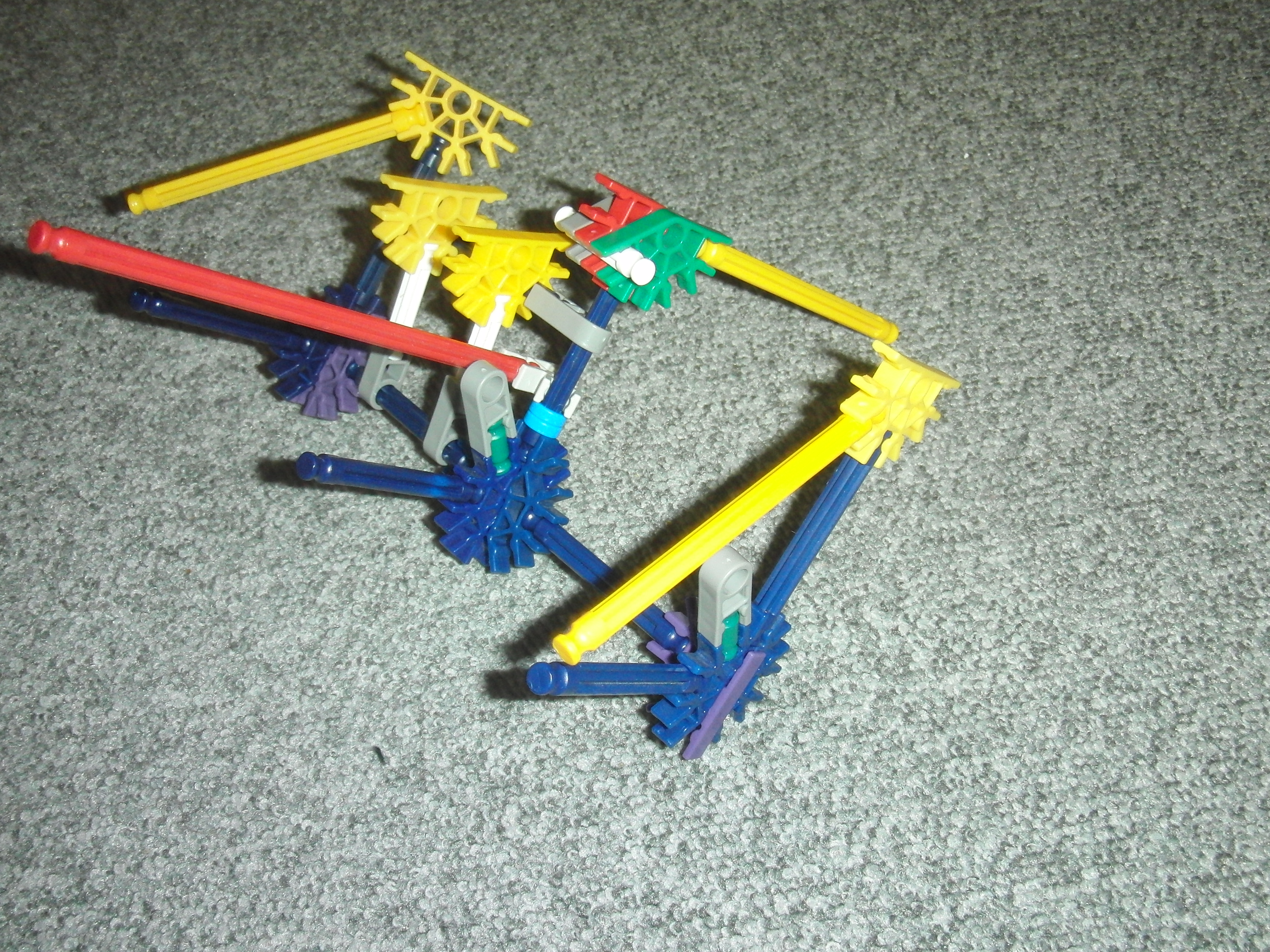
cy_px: 476
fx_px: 1394
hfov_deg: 49.0
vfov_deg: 37.7
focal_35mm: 38
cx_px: 635
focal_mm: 6.66
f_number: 3.9
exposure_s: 1/40
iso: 250
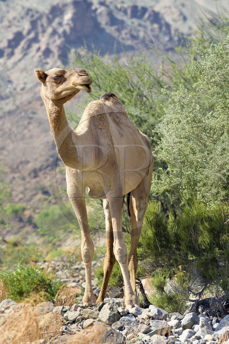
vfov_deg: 10.3
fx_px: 1909
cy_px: 172
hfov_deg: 6.9
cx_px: 114
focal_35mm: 200
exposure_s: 1/500
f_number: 7.1
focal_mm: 200
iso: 200
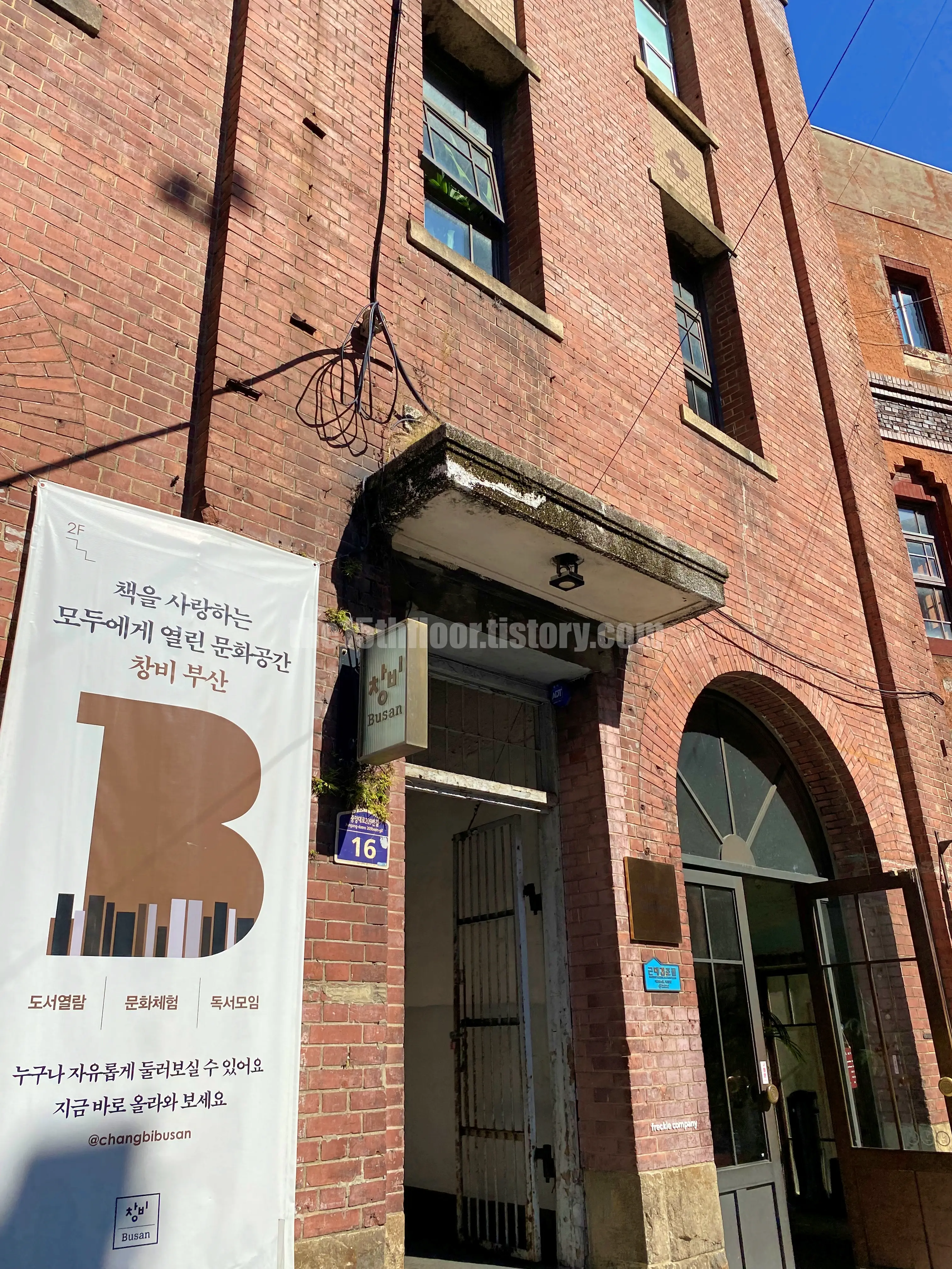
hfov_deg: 53.1
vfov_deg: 67.3
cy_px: 634
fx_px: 953
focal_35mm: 26
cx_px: 476
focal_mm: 4.25
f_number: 1.8
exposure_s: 1/3300
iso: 32
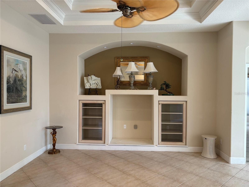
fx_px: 187
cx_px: 124
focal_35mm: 26
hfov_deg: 67.3
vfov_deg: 53.1
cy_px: 94
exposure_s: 1/60
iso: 80
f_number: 1.6
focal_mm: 5.96
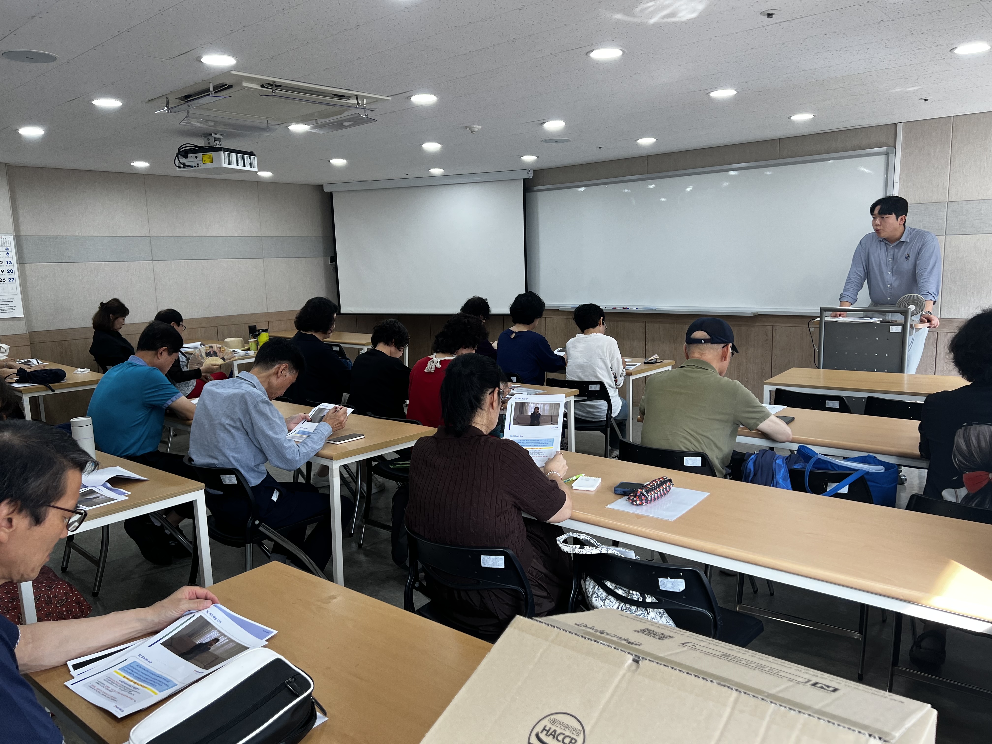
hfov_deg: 67.3
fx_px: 745
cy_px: 372
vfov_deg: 53.1
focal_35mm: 26
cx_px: 496
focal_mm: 5.7
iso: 50
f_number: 1.5
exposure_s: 1/120
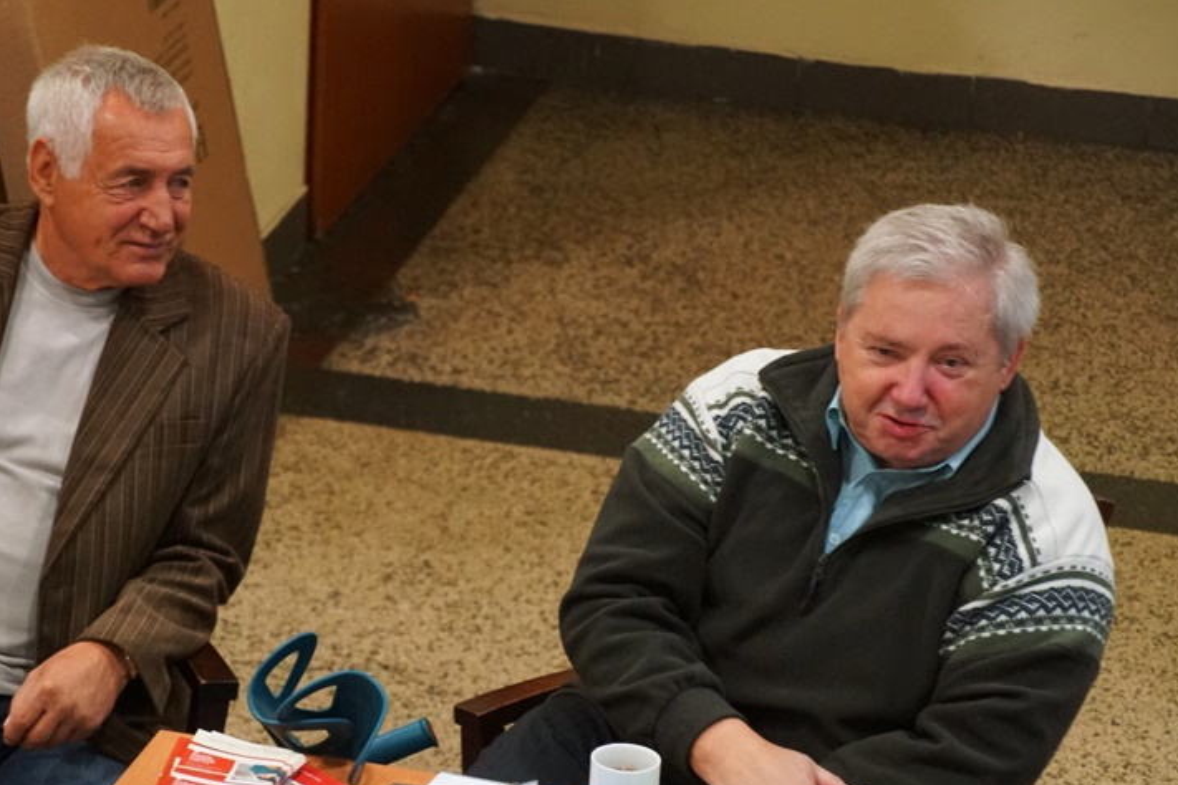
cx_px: 454
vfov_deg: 7.2
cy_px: 536
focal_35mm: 190
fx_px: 6217
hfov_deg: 10.8
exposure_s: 1/13
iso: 3200
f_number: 5.6
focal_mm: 90
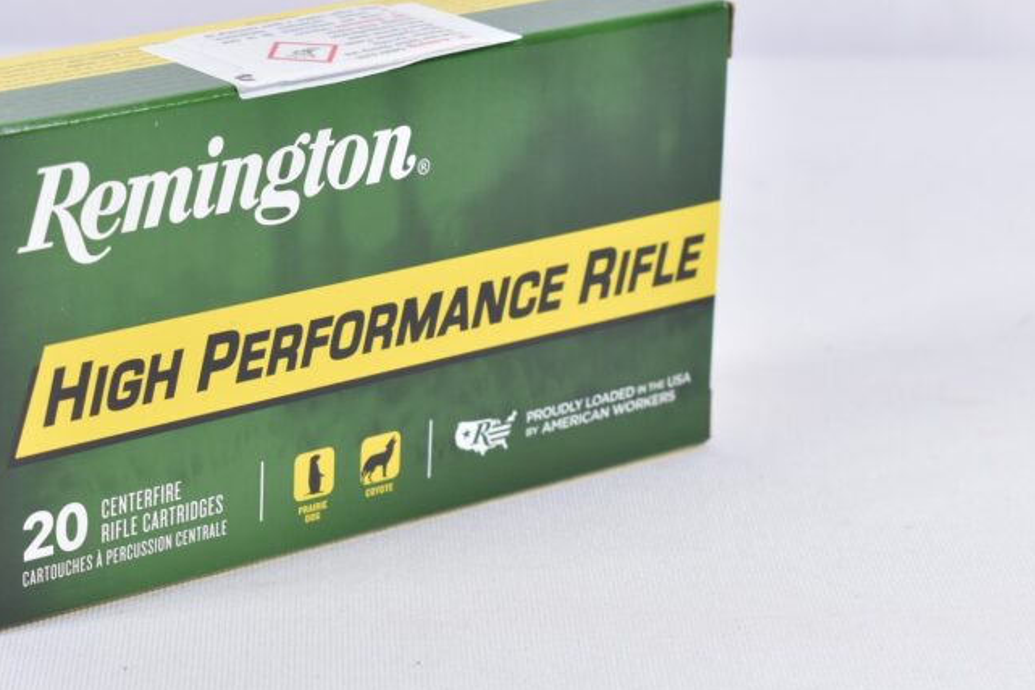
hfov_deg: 15.5
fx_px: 3788
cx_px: 281
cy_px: 254
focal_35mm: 132
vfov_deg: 10.4
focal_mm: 55
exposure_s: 1/50
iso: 640
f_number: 5.6
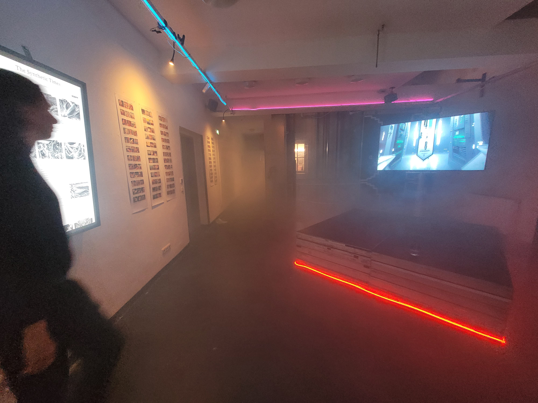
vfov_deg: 89.9
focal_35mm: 13
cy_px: 202
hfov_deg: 106.2
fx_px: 202
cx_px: 269
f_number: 2.2
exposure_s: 1/40
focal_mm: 1.74
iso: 320
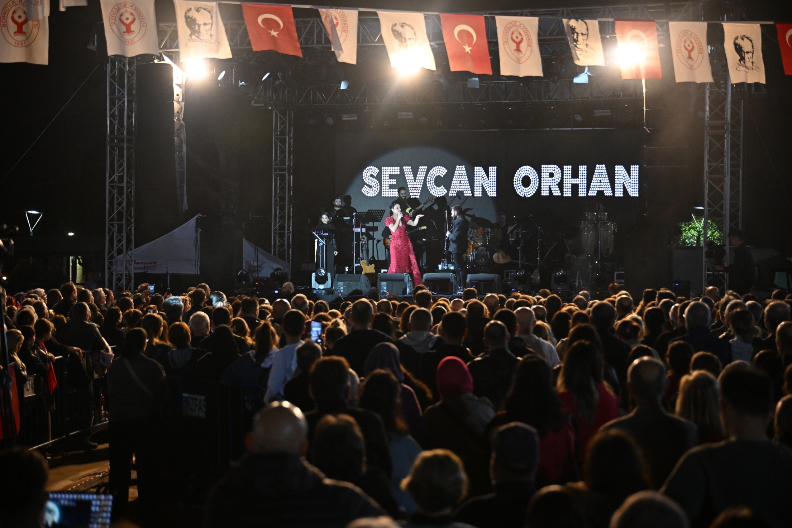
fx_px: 1320
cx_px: 396
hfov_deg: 33.4
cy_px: 264
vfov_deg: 22.6
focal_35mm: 60
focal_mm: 60
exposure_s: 1/320
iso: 2500
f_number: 2.8
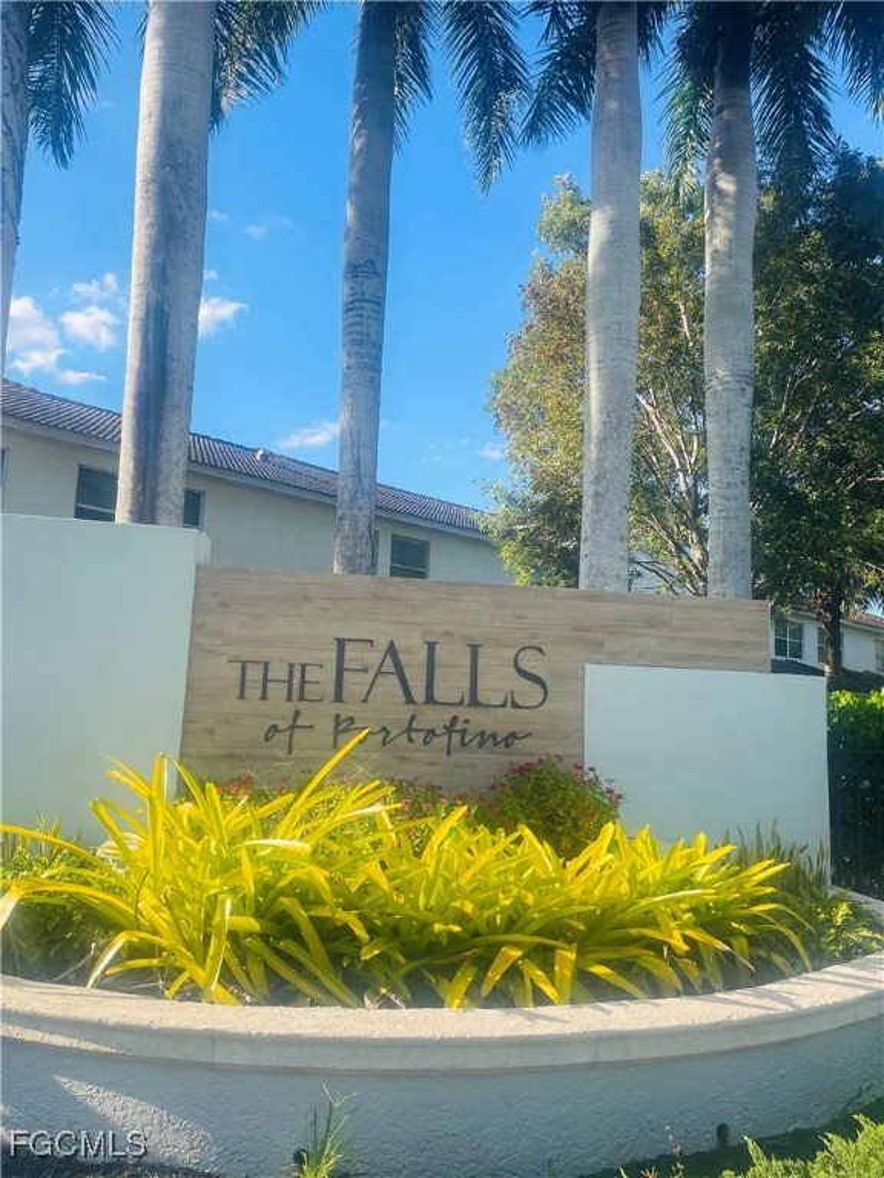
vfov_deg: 67.3
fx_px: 885
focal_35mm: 26
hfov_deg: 53.1
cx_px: 442
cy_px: 589
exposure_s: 1/1795
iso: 32
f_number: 1.6
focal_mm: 4.2
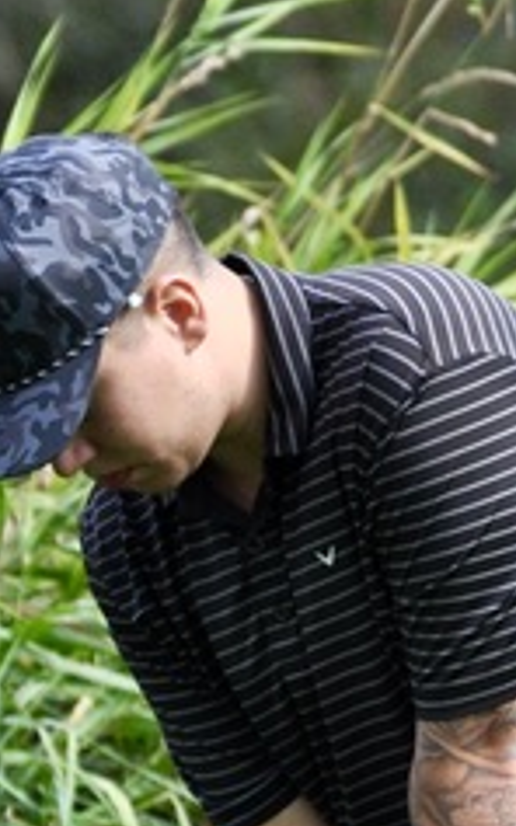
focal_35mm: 1295
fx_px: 29163
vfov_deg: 1.6
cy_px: 1044
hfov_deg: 1.0
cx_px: 272
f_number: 5
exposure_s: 1/1250
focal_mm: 185
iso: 400
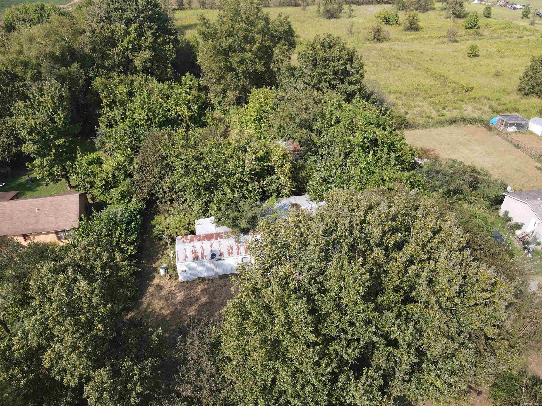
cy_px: 203
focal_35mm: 24
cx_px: 271
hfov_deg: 71.6
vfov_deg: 56.8
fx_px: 376
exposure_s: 1/320
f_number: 2.8
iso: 100
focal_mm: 4.5
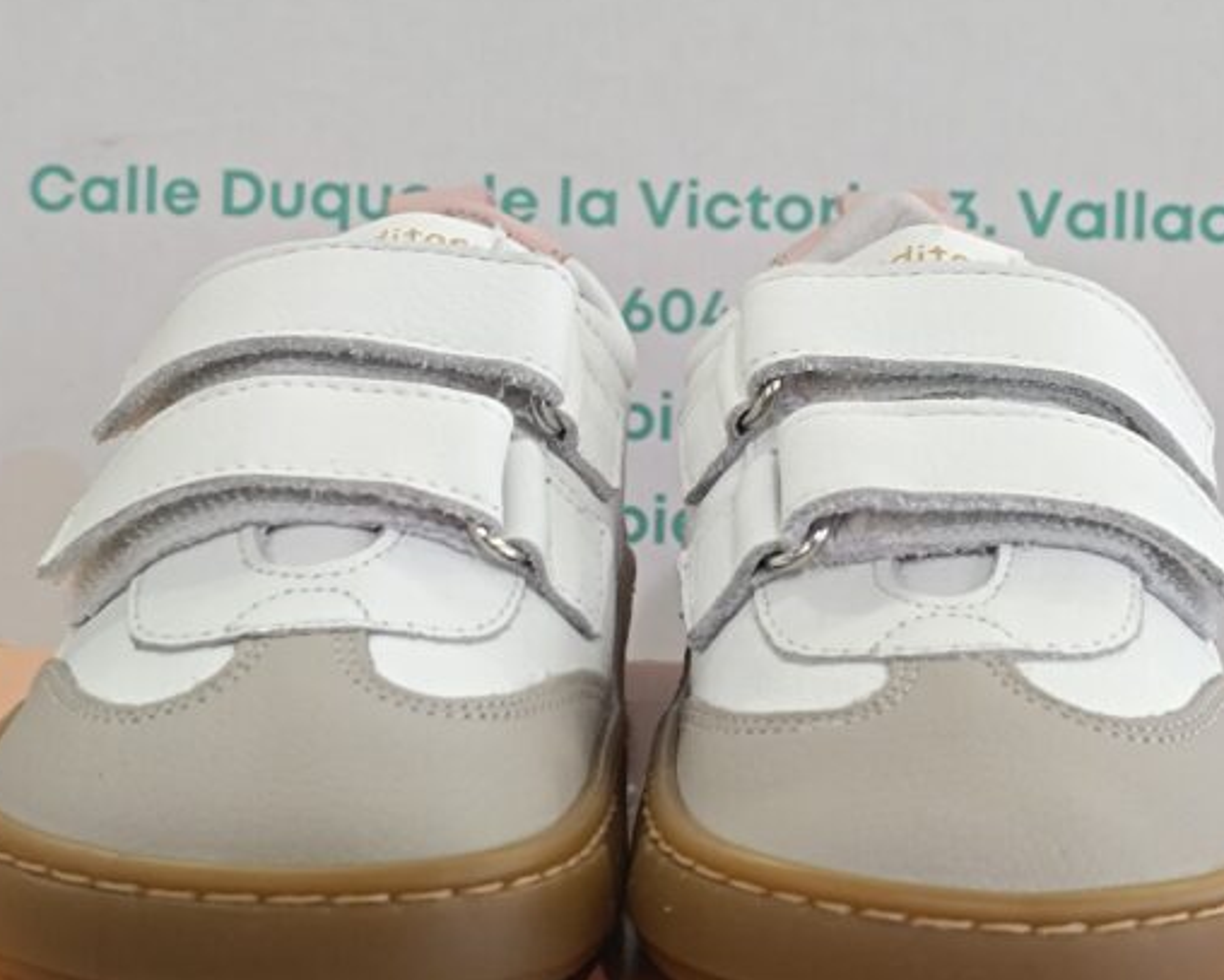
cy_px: 259
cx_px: 692
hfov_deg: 42.8
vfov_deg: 34.3
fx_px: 1559
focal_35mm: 43
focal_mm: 5.59
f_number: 1.88
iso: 422
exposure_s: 1/101
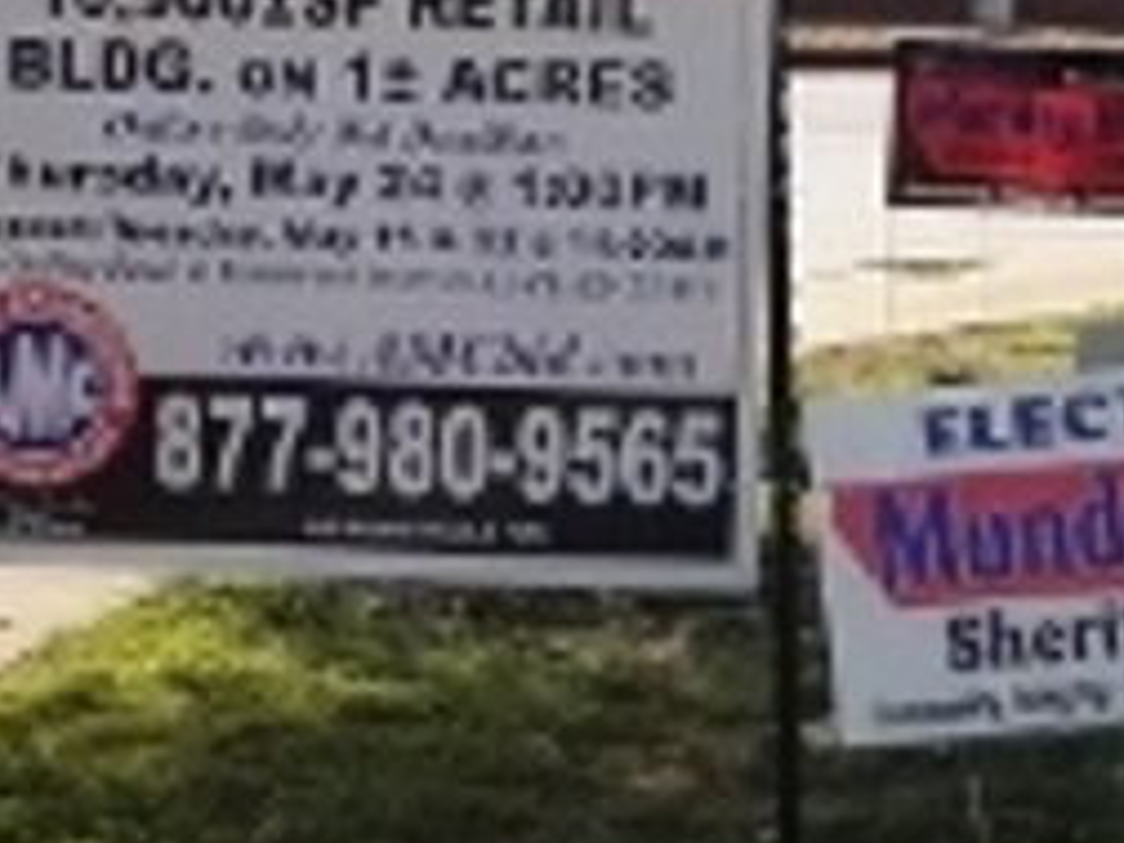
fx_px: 5065
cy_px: 511
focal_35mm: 156
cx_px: 587
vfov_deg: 9.5
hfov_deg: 12.7
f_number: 1.7
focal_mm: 4.25
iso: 50
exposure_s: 1/3880
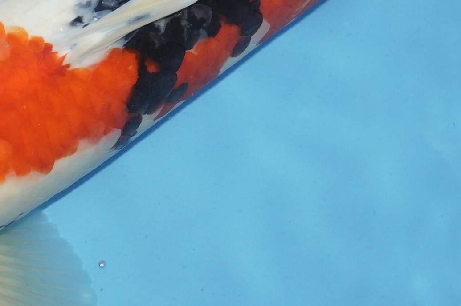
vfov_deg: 8.7
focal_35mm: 157
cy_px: 28
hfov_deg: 13.1
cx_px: 114
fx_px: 2009
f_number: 4.5
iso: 1000
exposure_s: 1/160
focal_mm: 36
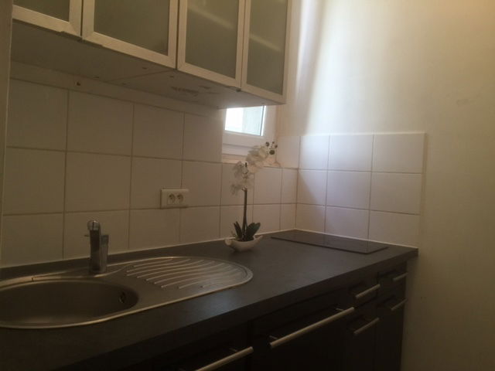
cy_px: 186
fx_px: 415
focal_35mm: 29
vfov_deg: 48.2
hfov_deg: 61.7
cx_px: 248
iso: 40
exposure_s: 1/33
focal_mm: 4.15
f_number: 2.2
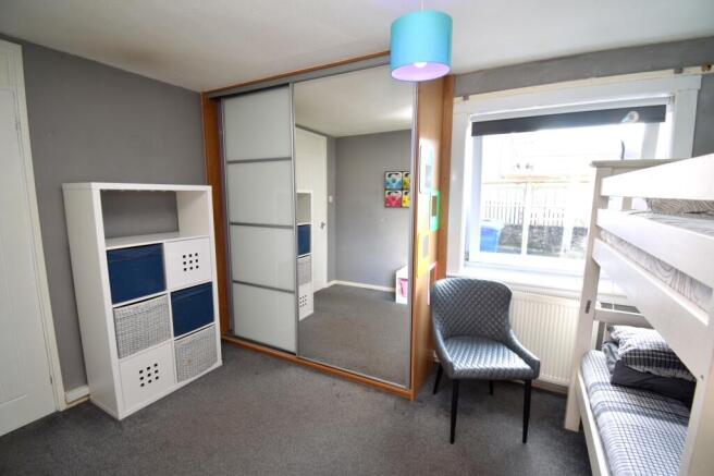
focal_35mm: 15
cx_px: 357
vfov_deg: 77.3
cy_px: 238
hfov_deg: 100.4
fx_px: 297
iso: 100
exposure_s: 1/10
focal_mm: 10
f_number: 4.5
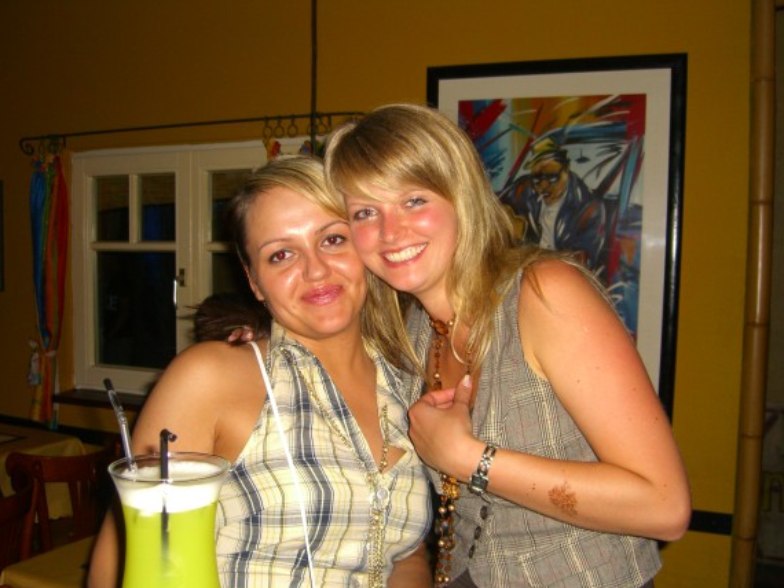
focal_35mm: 40
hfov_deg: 46.8
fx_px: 906
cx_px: 388
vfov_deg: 36.0
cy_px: 308
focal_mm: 7.9
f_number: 2.8
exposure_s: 1/60
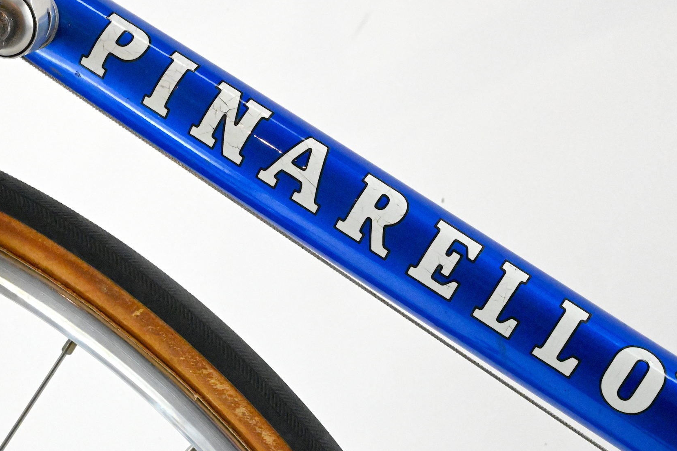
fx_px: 1523
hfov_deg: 25.1
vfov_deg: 16.8
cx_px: 337
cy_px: 217
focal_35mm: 81
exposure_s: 1/640
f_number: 20
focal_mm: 70
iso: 36000
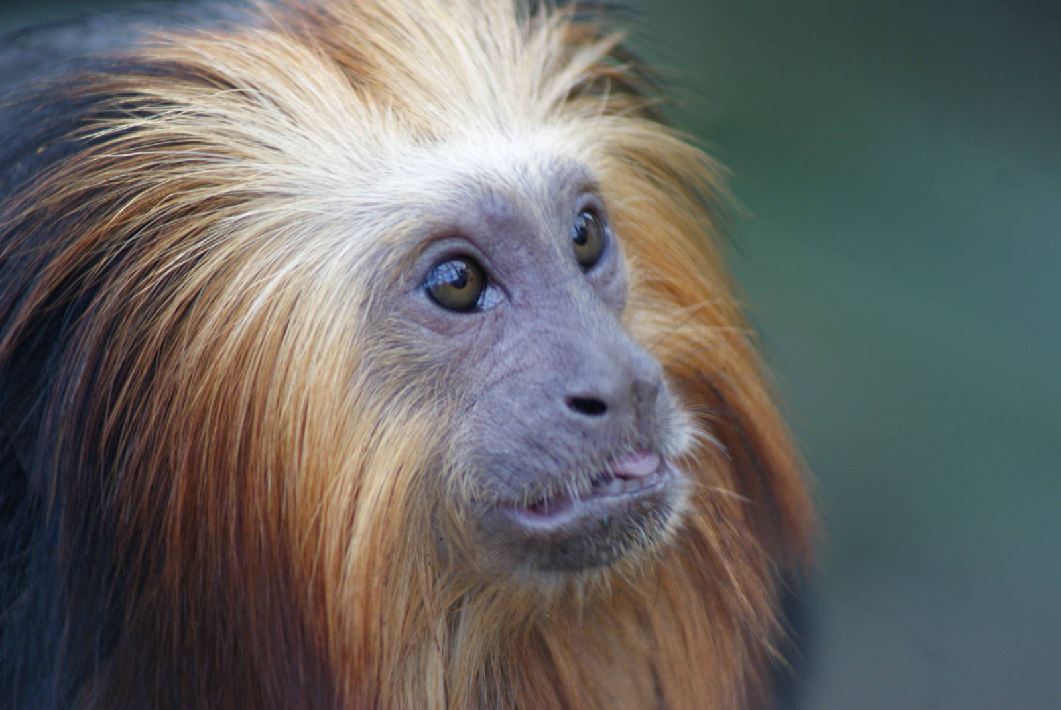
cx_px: 530
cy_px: 355
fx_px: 13278
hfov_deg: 4.6
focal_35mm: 450
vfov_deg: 3.1
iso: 400
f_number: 5.6
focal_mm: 300
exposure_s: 1/80
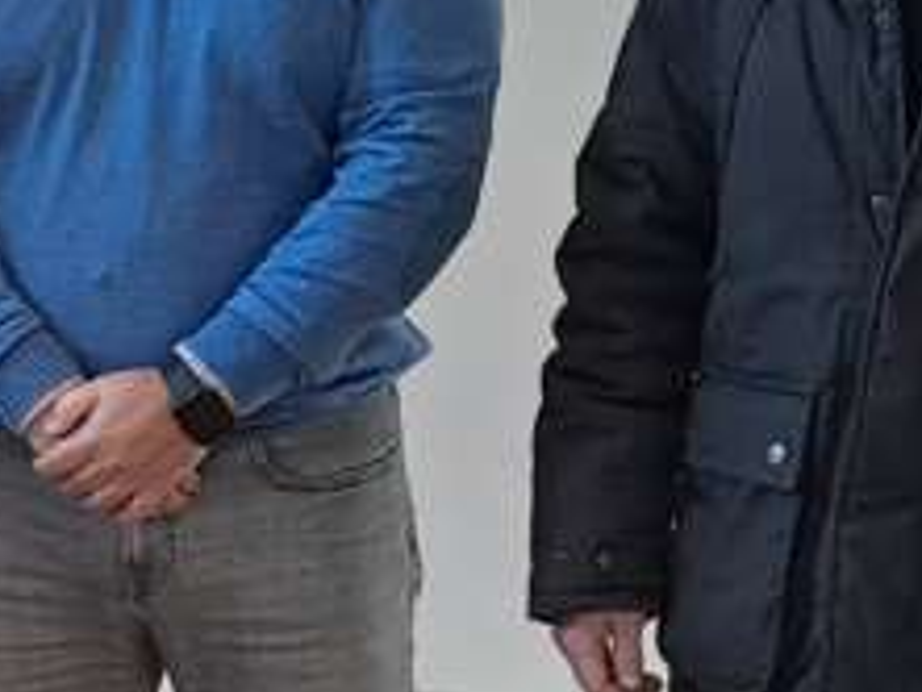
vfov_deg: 12.4
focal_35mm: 120
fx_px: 3198
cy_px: 419
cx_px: -492
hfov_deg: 15.1
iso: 64
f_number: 1.8
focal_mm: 4.65
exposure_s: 1/100
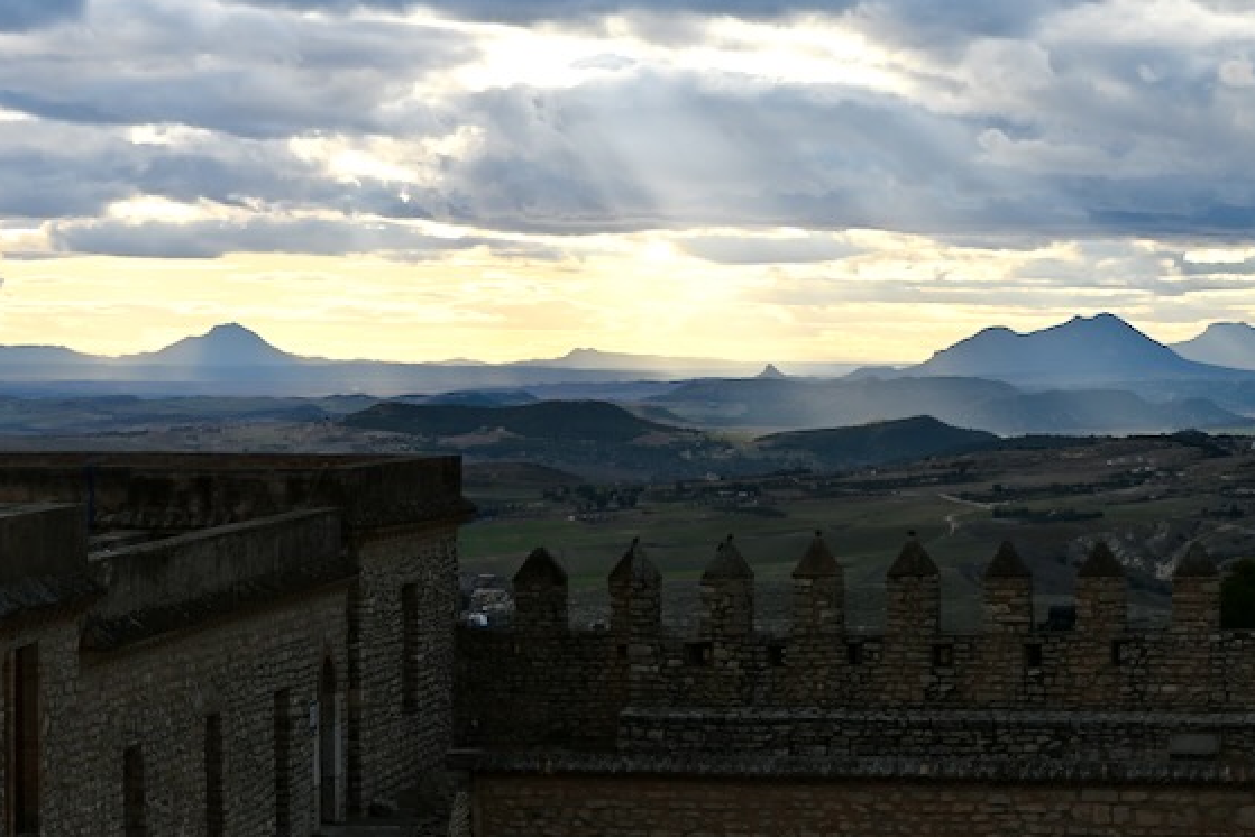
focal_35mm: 120
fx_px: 4184
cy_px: 375
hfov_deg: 17.0
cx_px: 431
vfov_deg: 11.4
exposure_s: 1/400
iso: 100
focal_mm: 61
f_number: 5
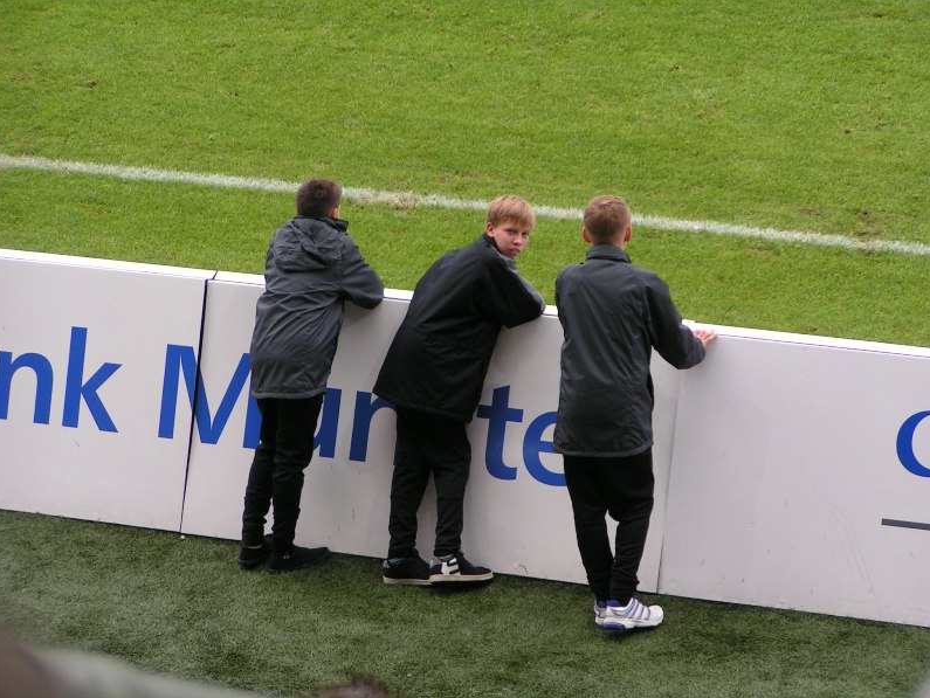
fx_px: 4650
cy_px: 348
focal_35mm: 173
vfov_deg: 8.6
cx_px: 463
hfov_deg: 11.4
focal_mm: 26.3
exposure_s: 1/200
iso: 50
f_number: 3.5
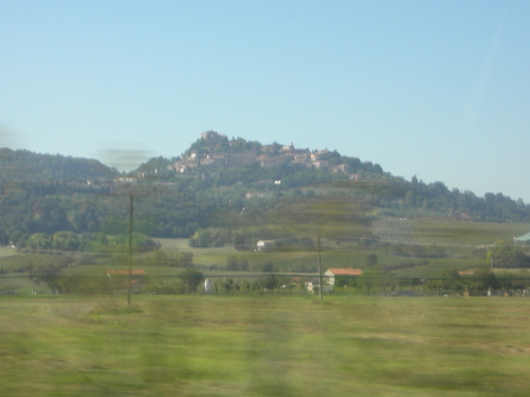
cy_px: 173
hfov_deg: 13.6
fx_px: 2219
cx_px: 238
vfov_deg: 10.2
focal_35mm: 145
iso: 50
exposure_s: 1/150
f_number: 5.4
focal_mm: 17.4
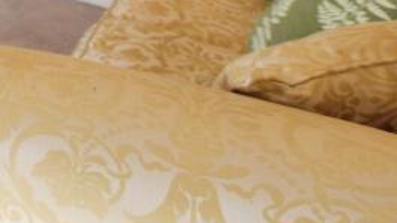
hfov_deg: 21.1
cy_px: -141
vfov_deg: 17.2
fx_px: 642
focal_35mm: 61
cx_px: -337
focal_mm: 10
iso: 400
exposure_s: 1/60
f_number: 4
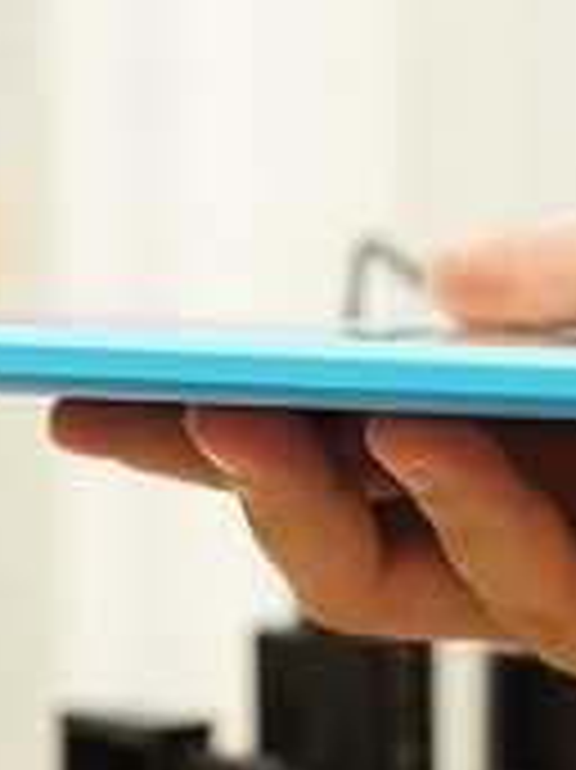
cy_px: 820
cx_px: 459
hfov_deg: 6.9
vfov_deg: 9.1
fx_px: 4798
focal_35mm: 216
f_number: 2.8
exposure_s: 1/13
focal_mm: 55
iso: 200
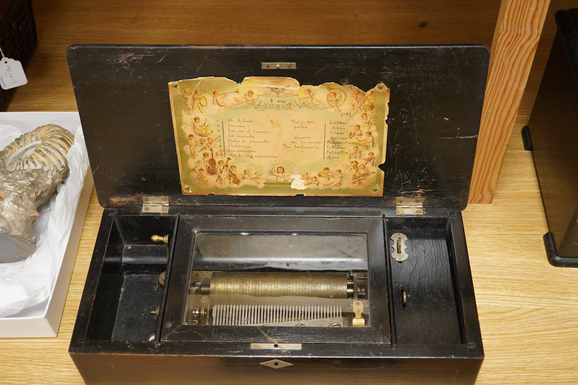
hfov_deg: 43.6
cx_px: 289
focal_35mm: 45
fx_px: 722
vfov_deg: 29.9
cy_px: 192
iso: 2500
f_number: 5
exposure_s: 1/200
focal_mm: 30
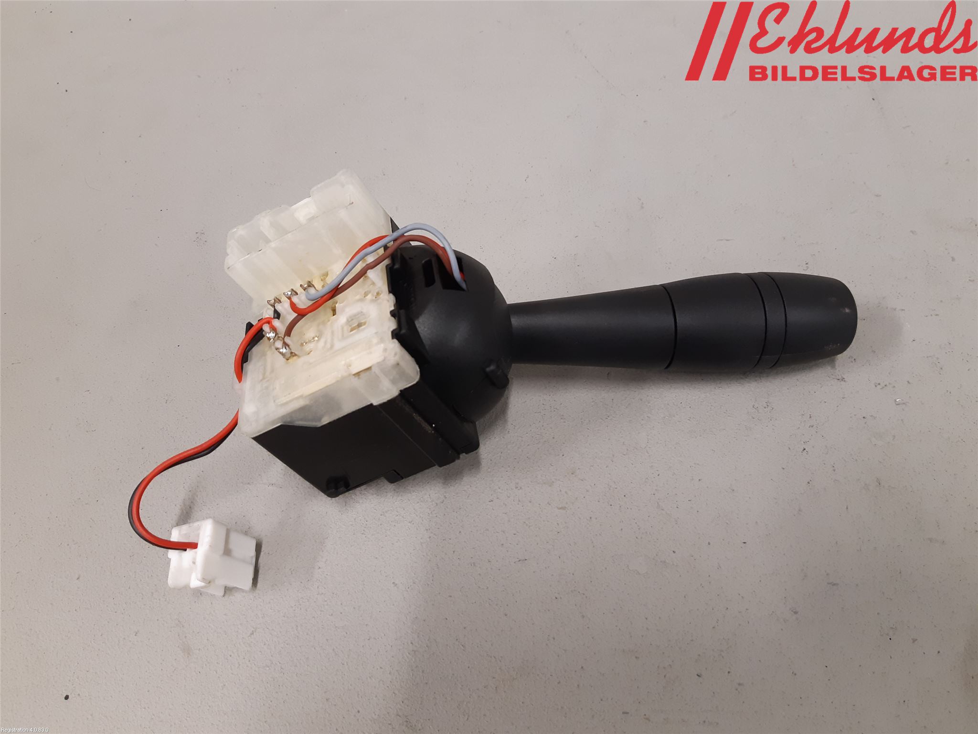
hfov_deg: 67.3
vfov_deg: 53.1
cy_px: 367
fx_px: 735
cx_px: 489
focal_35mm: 26
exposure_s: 1/50
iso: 160
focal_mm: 3.93
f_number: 1.7
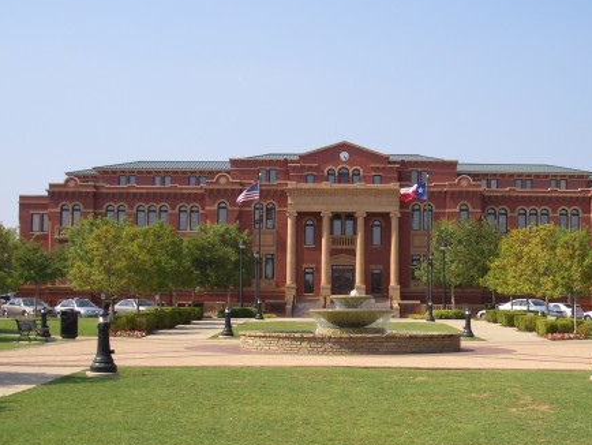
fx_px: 975
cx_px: 345
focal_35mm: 57
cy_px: 245
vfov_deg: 25.7
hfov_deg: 33.7
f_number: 4.6
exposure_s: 1/320
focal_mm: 6.8
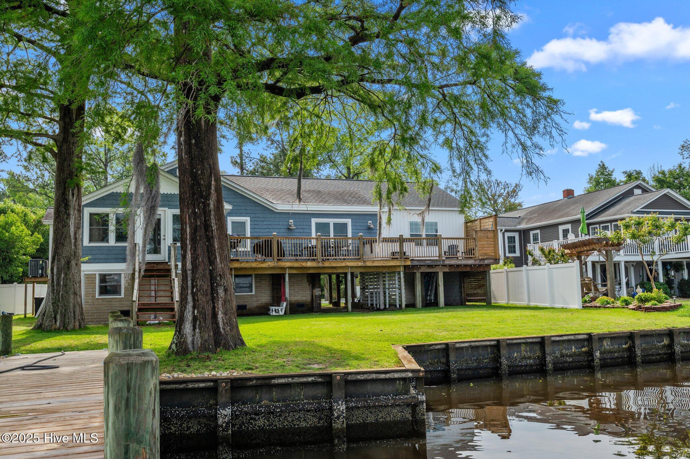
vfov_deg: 42.3
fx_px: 594
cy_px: 230
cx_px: 345
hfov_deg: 60.3
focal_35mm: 31
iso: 250
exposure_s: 1/320
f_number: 8
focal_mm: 31
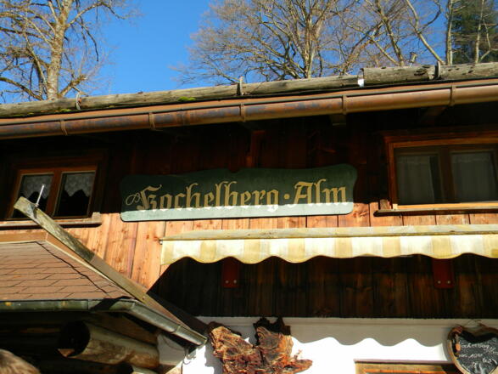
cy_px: 187
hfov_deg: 51.4
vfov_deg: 39.6
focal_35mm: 36
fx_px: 518
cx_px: 249
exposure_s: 1/426
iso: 80
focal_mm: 6.4
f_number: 3.7
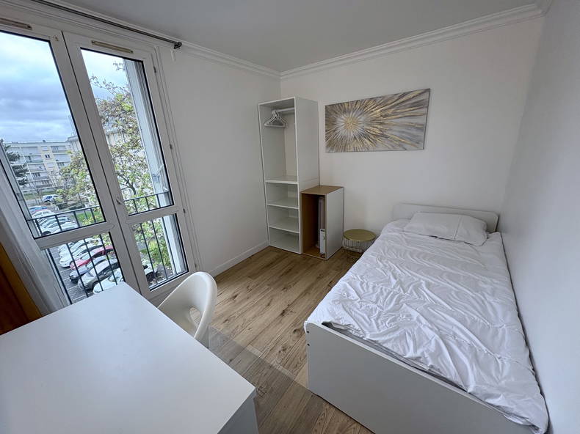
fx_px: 235
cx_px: 290
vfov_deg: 85.6
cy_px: 217
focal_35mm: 14
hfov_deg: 102.1
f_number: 2.2
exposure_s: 1/102
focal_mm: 2.22
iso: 100
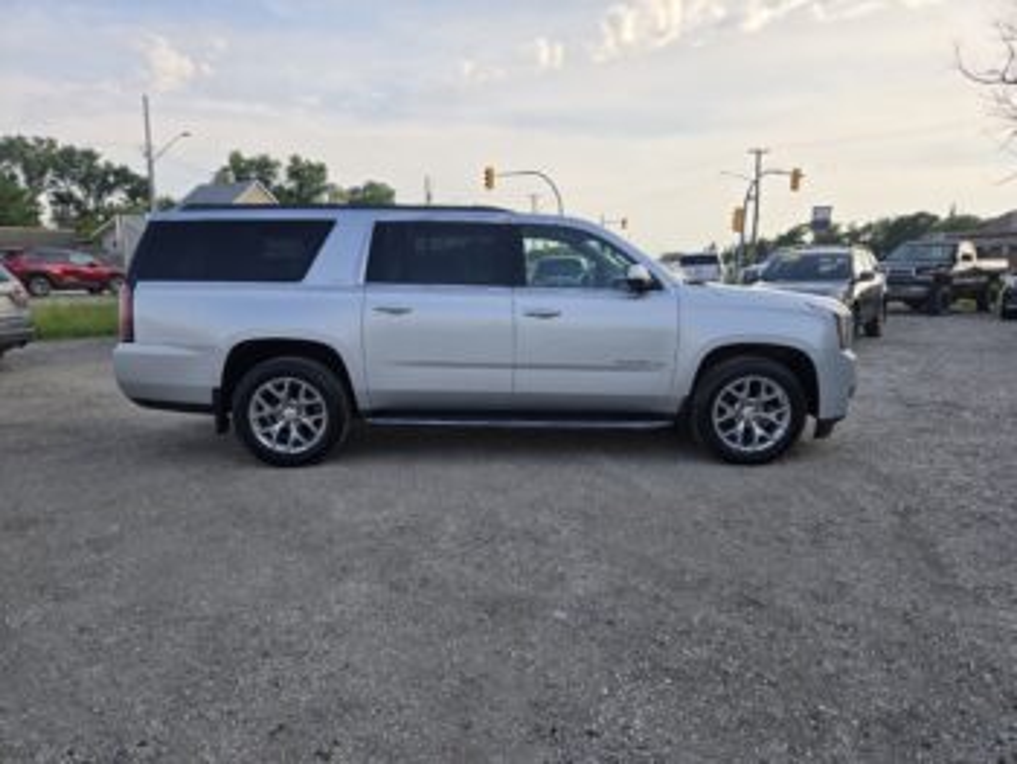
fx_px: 676
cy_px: 382
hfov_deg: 73.9
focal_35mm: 23
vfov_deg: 58.9
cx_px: 508
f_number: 1.8
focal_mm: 5.4
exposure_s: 1/2921
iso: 64
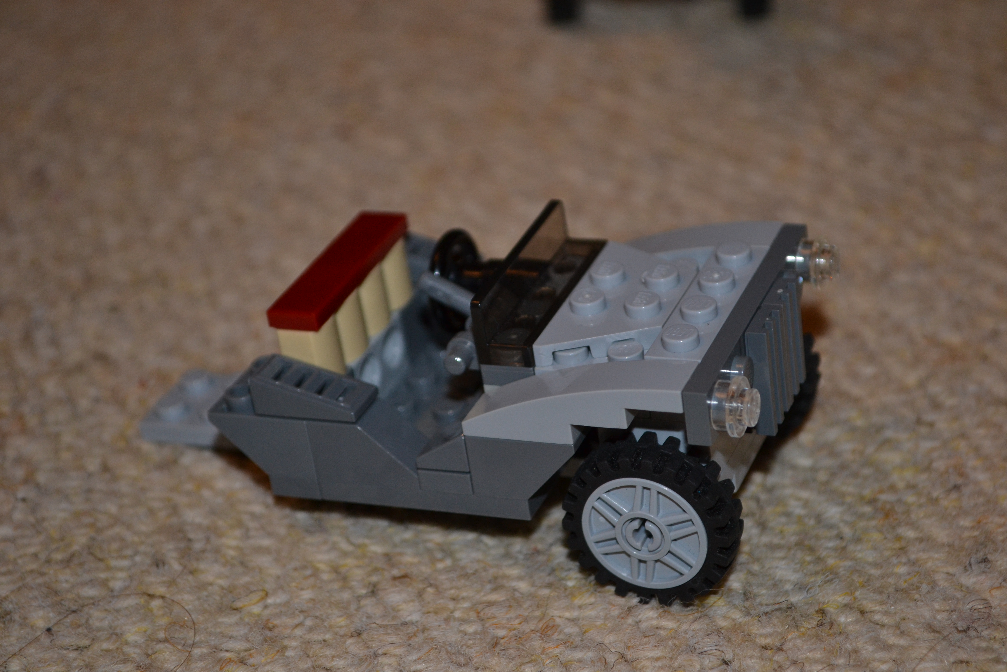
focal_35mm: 82
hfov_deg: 24.6
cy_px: 336
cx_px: 504
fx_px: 2308
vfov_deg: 16.6
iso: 640
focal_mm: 55
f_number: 5.6
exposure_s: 1/60
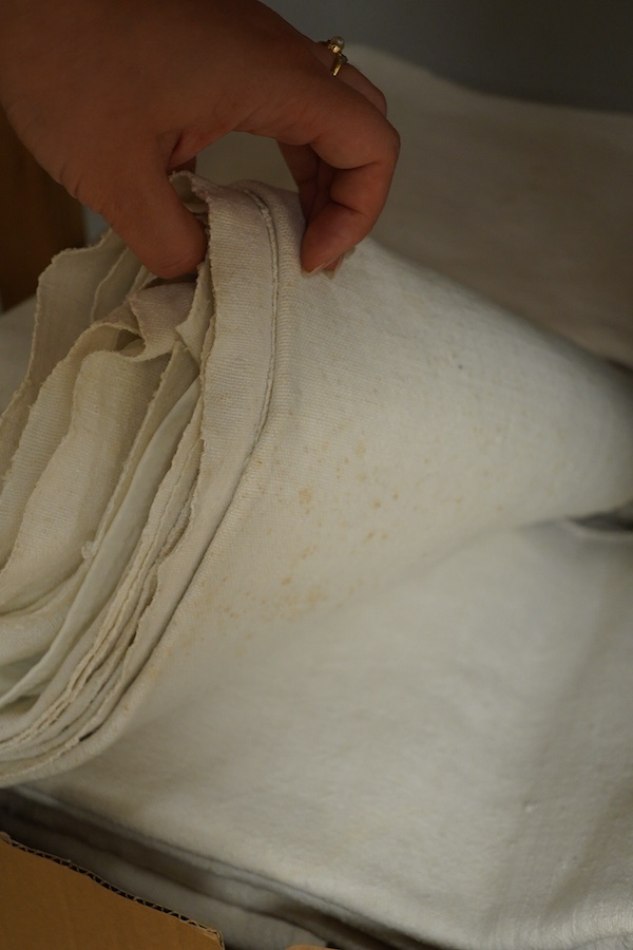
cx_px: 316
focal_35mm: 45
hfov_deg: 29.9
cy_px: 475
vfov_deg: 43.6
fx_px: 1187
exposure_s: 1/125
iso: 1000
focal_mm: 30
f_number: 3.5
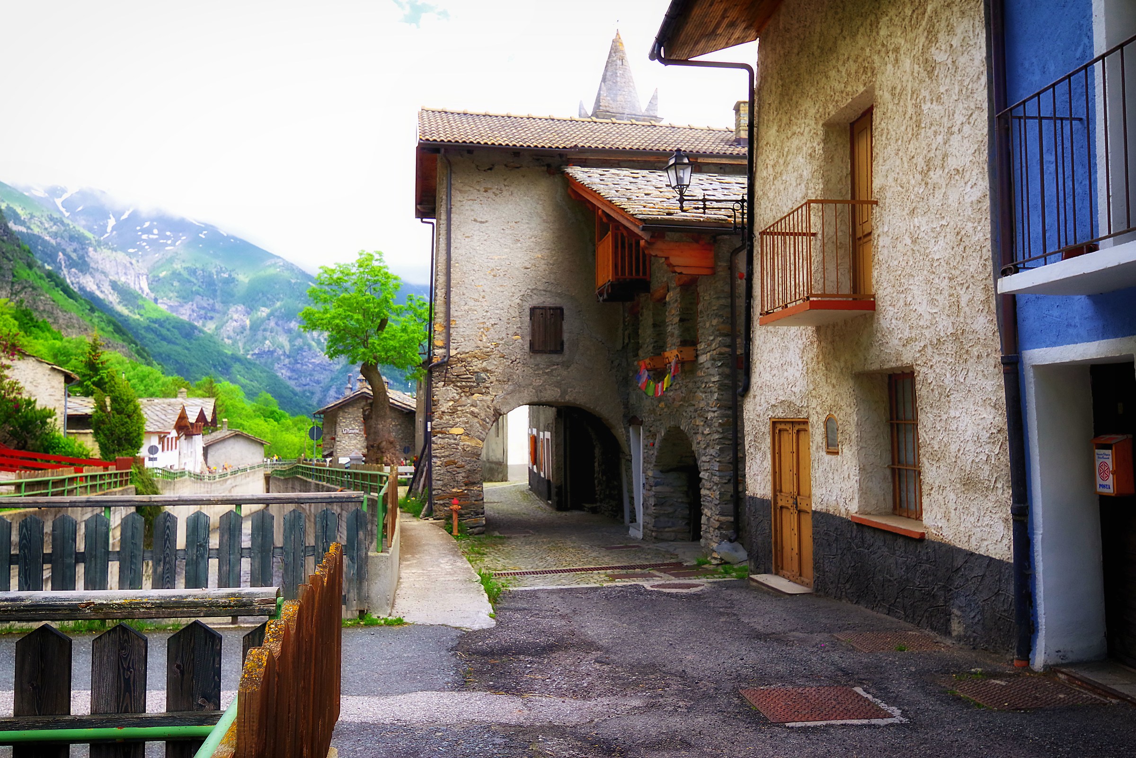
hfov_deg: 61.9
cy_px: 379
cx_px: 568
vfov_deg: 43.6
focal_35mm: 30
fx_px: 947
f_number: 8
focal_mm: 30
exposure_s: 1/1000
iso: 1600
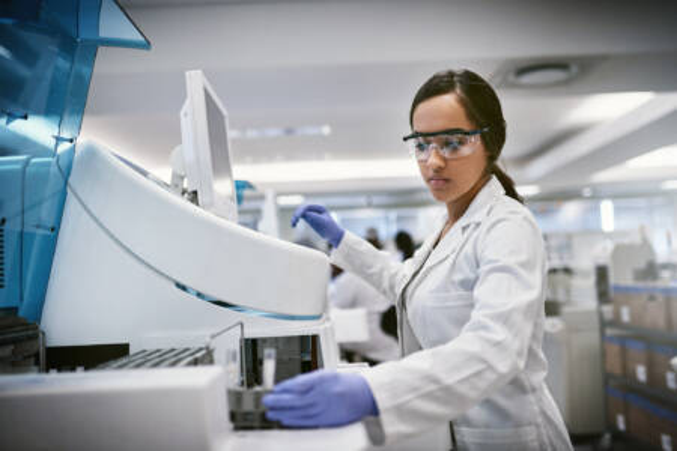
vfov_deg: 37.9
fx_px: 658
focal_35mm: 35
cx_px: 338
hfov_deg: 54.4
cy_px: 226
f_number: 1.8
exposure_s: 1/250
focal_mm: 35
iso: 400
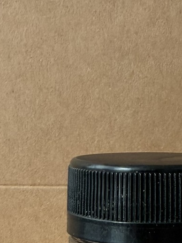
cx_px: 145
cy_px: 406
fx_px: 666
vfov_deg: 17.6
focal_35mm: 95
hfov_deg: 15.5
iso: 200
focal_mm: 2.22
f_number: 2.2
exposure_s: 1/121
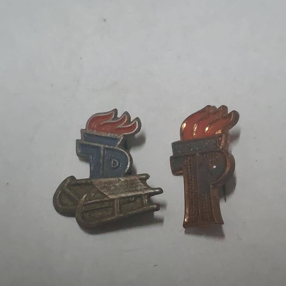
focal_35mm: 81
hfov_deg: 21.4
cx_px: 142
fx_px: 757
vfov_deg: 21.4
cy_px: 172
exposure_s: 1/50
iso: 1250
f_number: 1.95
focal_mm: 5.52
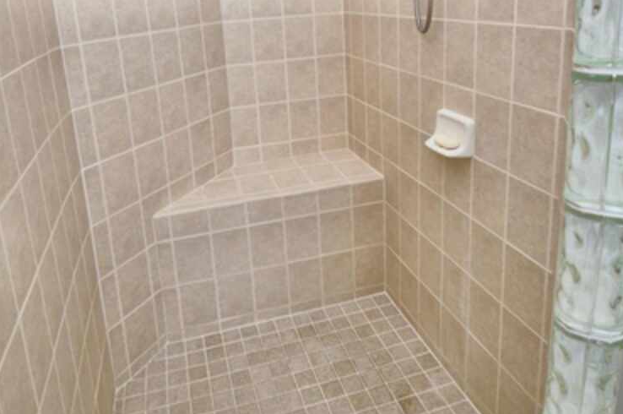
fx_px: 449
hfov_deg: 69.3
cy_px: 100
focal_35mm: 26
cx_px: 281
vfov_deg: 47.4
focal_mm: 10
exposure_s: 1/30
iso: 250
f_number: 4.5
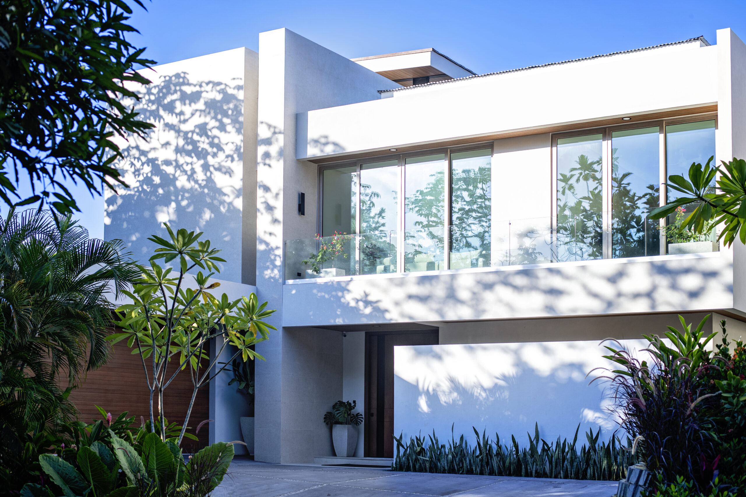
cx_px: 373
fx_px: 1036
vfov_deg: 27.0
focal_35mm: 50
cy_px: 248
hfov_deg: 39.6
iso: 100
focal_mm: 50
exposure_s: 1/500
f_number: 3.5
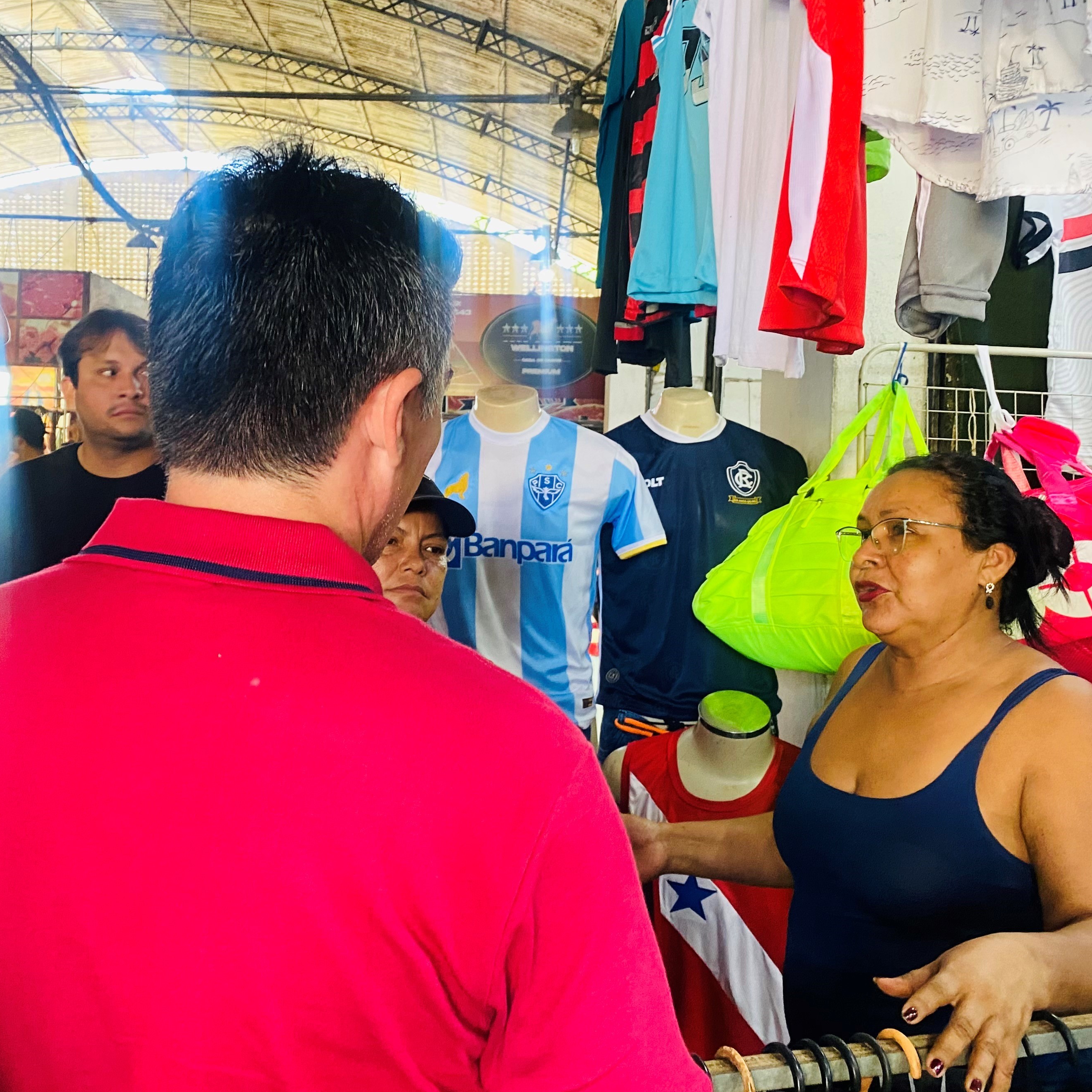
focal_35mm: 35
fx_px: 1249
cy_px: 474
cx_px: 406
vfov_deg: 47.1
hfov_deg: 46.8
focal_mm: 4.25
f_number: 1.8
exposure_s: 1/60
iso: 250
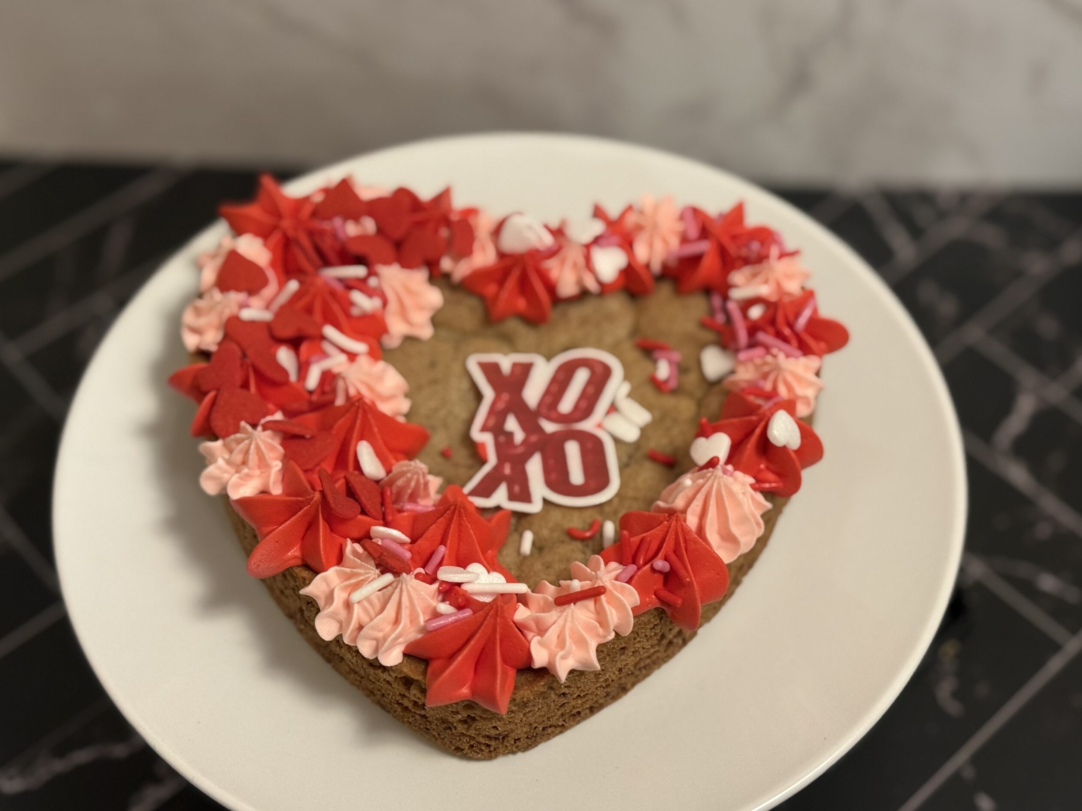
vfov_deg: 29.7
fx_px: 1532
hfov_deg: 38.9
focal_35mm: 49
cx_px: 544
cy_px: 405
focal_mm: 6.76
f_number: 1.78
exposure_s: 1/50
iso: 250
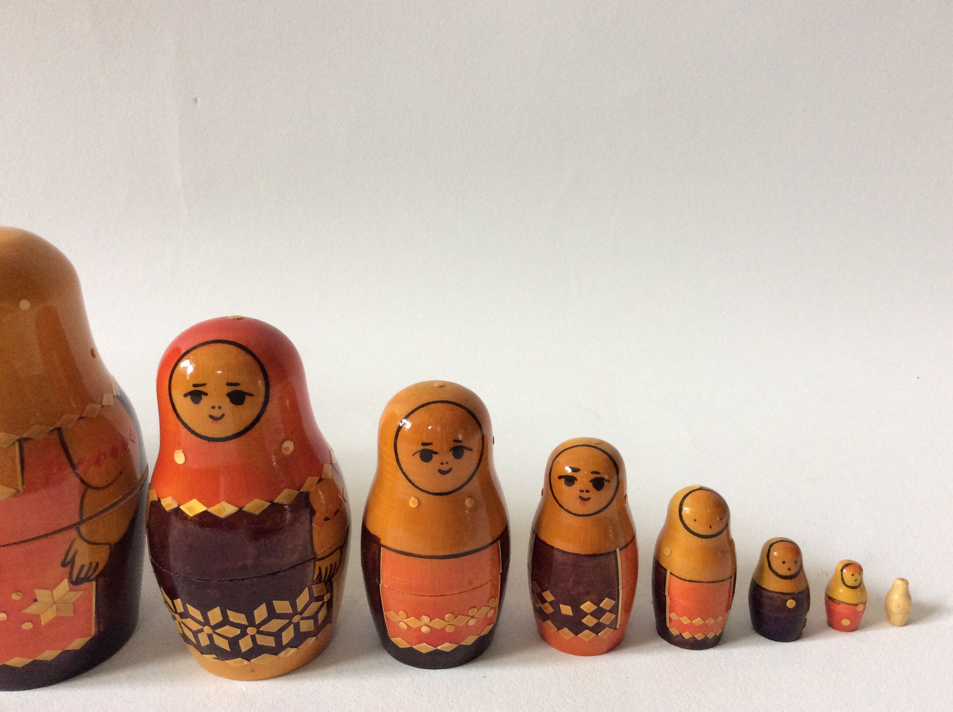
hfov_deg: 56.9
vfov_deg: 44.1
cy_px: 356
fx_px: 880
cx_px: 476
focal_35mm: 32
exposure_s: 1/25
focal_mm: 3.3
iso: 100
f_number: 2.4
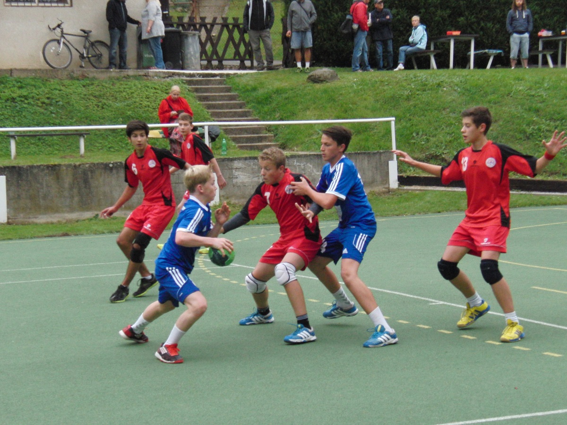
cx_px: 284
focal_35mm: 91
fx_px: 1491
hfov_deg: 21.5
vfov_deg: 16.2
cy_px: 212
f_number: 3.8
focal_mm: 16.1
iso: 400
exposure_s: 1/640
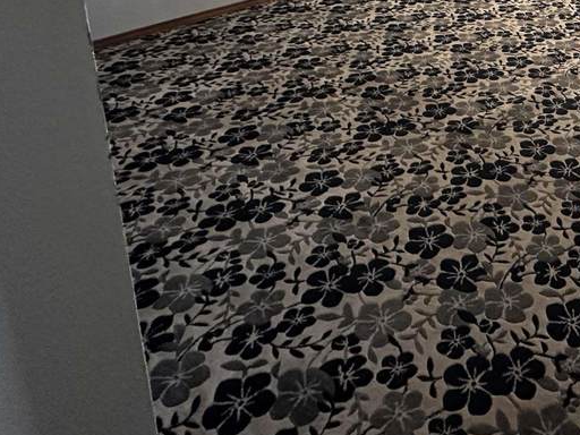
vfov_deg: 34.5
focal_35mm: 35
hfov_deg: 45.8
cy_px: -56
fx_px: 586
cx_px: 557
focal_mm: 2.22
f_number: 2.2
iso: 400
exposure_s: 1/60
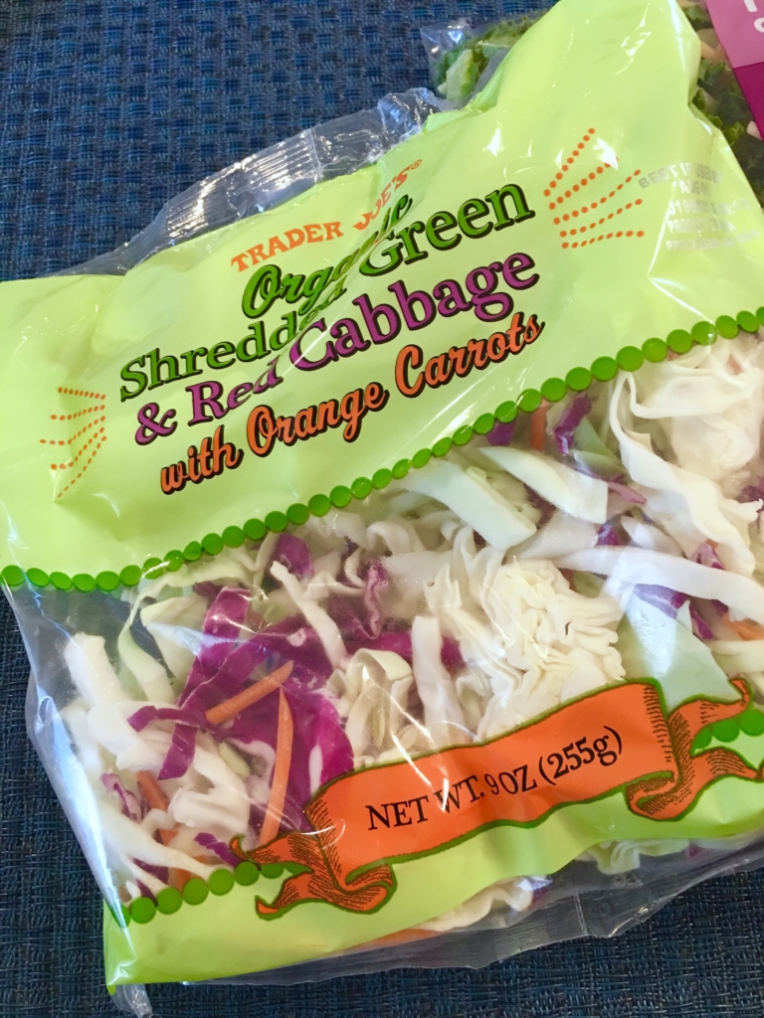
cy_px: 509
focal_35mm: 29
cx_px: 382
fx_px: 853
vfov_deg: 61.7
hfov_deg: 48.2
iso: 64
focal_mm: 4.15
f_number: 2.2
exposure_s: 1/15
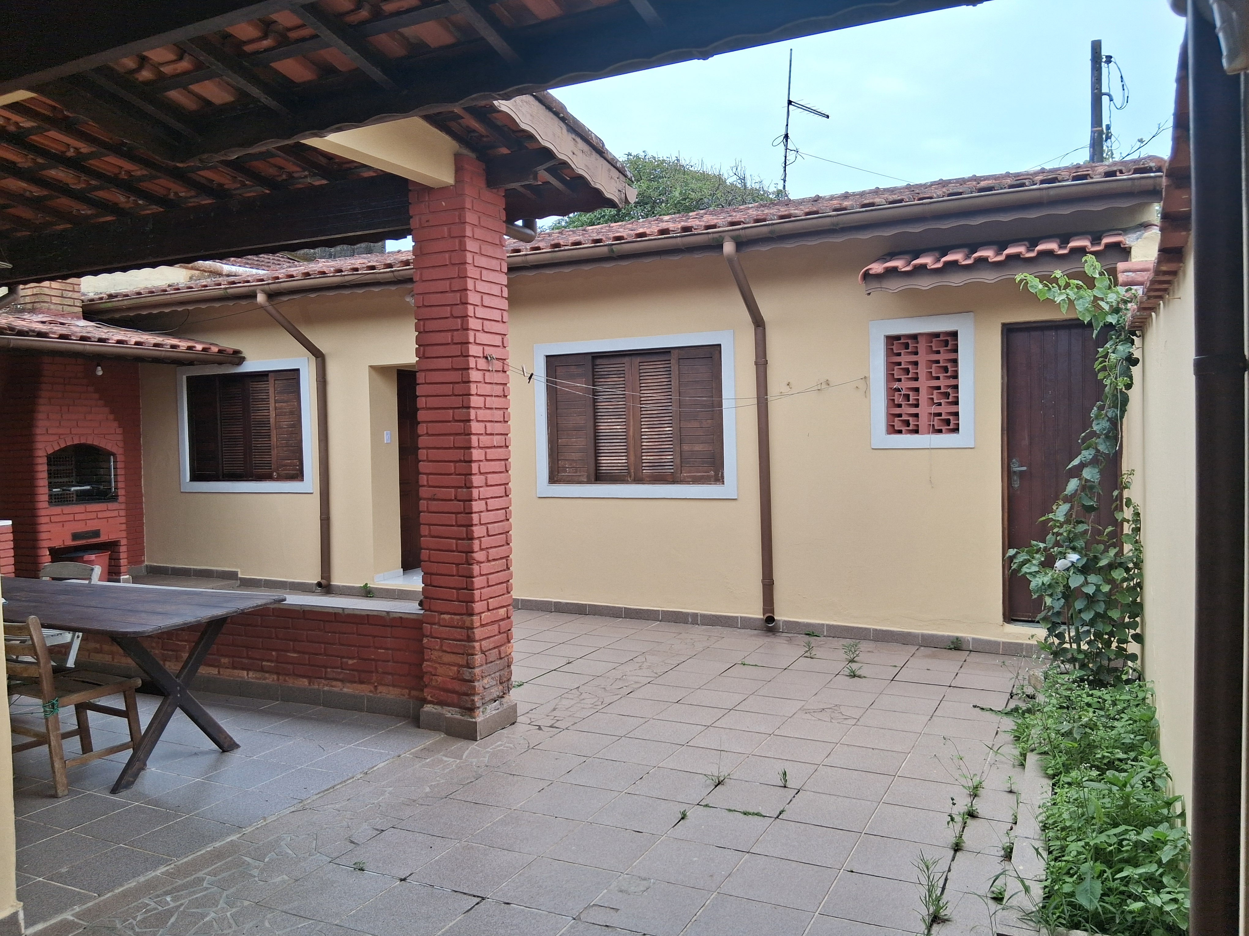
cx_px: 624
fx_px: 938
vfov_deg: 53.1
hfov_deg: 67.3
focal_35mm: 26
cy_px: 468
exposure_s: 1/100
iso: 25
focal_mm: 3.98
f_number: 1.8
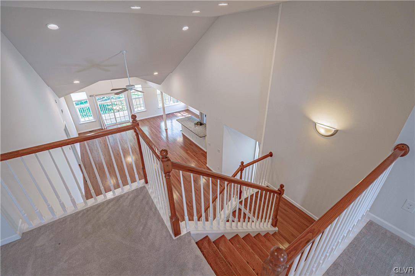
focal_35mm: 16
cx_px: 208
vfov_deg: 73.7
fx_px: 184
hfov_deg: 96.7
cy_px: 138
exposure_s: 1/400
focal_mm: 16
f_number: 5
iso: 640
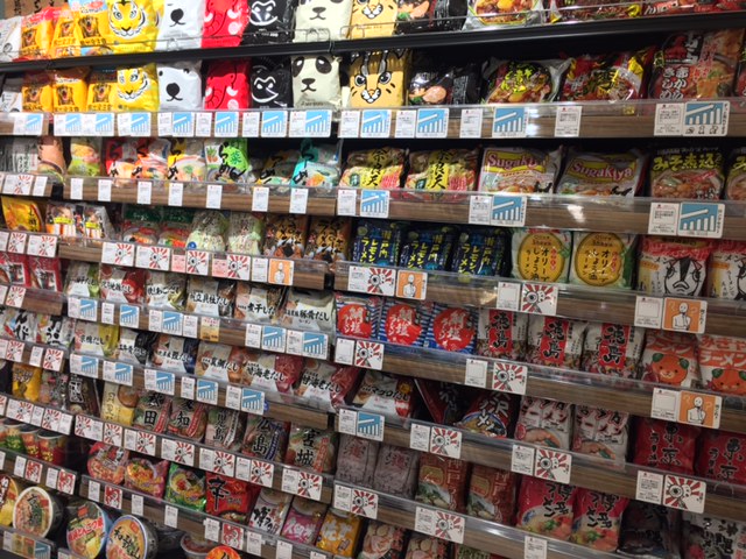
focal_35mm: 29
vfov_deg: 48.2
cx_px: 373
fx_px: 625
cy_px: 280
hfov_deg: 61.7
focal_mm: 4.15
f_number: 2.2
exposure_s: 1/40
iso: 32
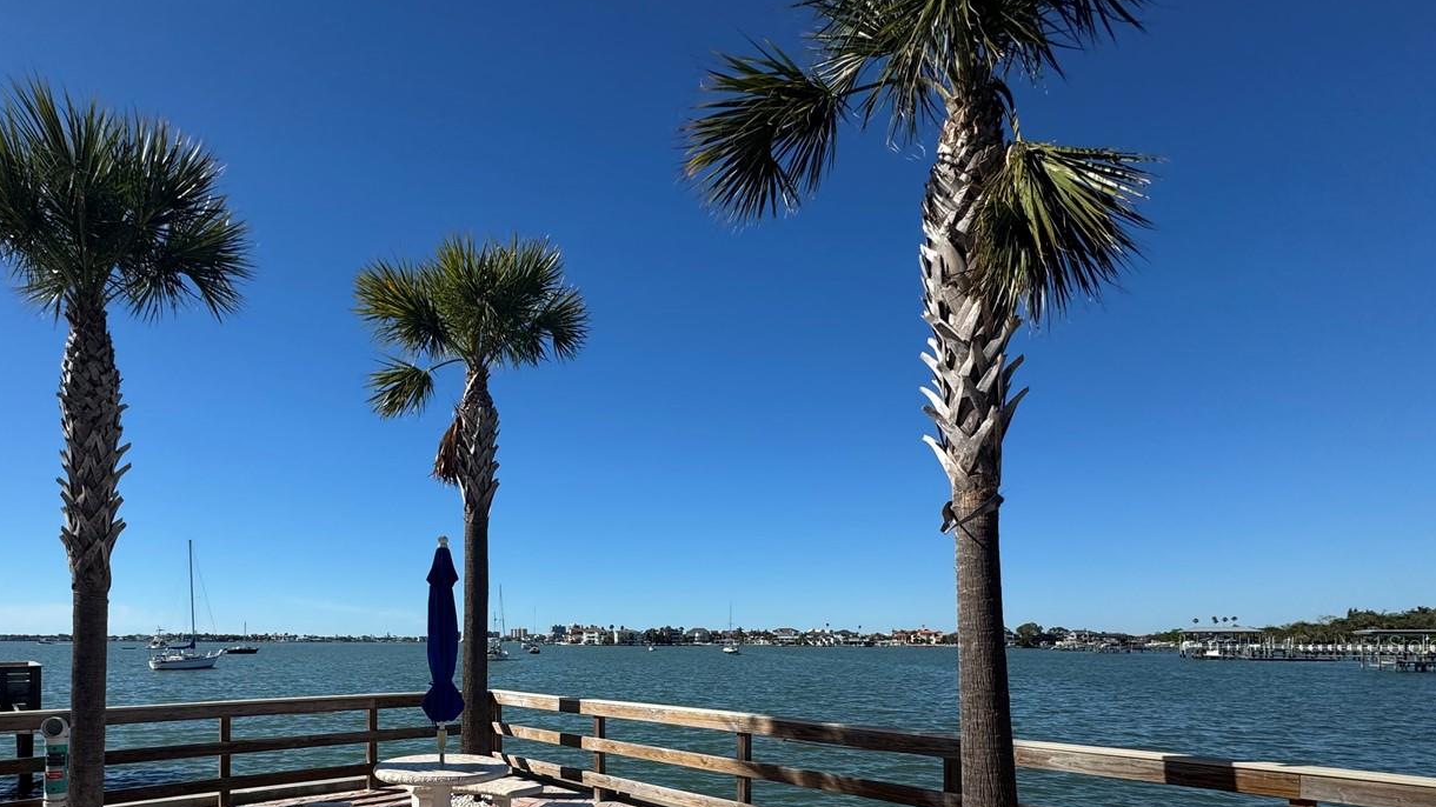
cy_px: 643
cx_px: 558
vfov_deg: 52.3
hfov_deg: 85.3
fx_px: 761
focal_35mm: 20
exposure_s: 1/3106
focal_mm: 2.22
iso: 50
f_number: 2.2
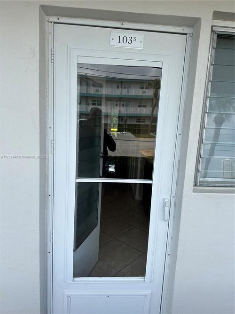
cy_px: 157
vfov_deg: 71.6
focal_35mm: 24
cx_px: 118
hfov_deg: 56.8
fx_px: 217
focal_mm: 6.86
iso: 80
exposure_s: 1/1304
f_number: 1.78
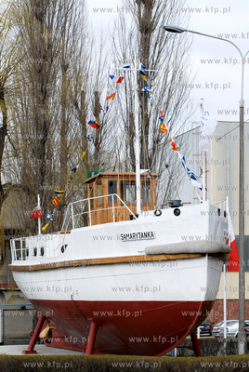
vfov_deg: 17.0
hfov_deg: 11.5
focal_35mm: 120
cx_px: 124
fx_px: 1241
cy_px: 186
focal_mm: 80
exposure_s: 1/160
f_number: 8
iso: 100
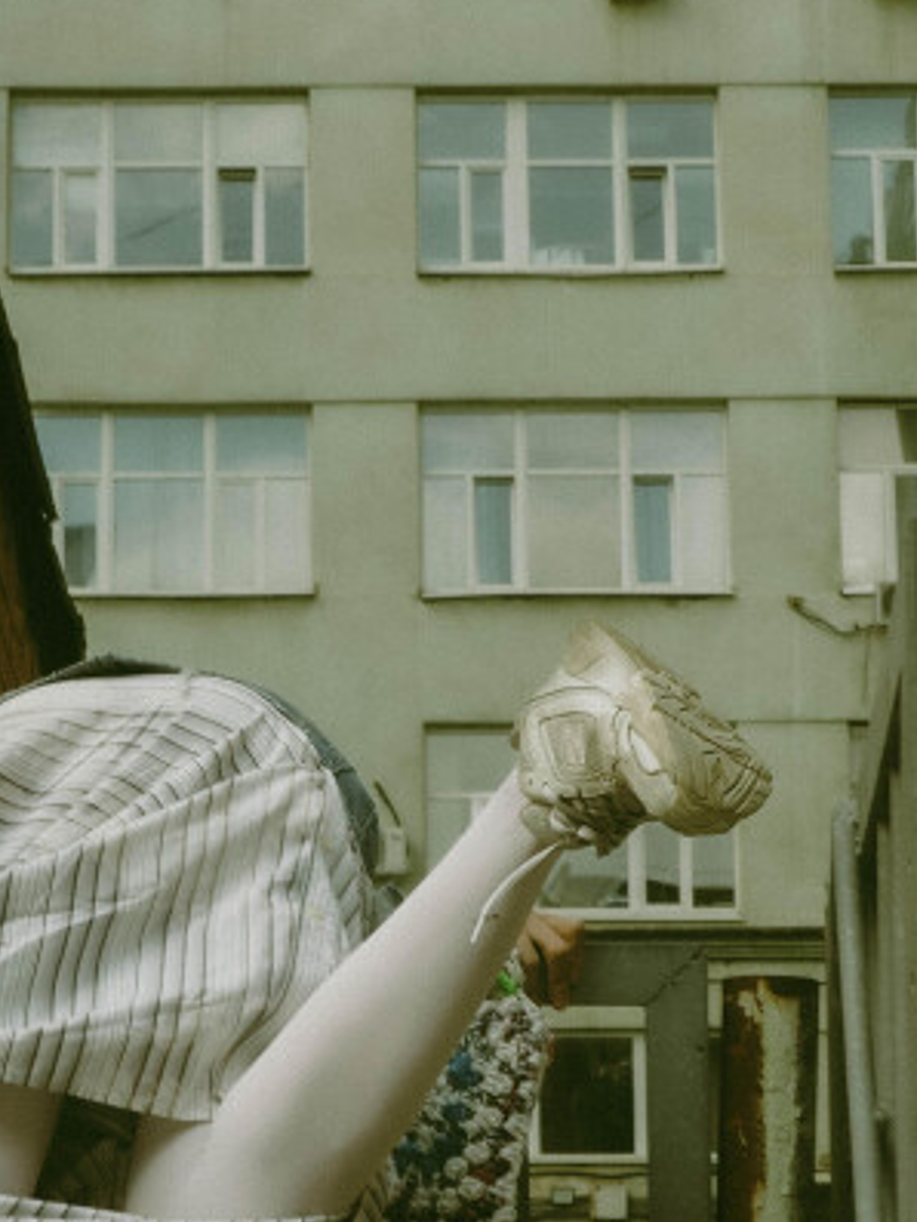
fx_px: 3036
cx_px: 314
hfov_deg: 17.1
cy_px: 922
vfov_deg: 22.5
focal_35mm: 86
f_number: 7.1
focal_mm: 20
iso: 200
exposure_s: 1/200
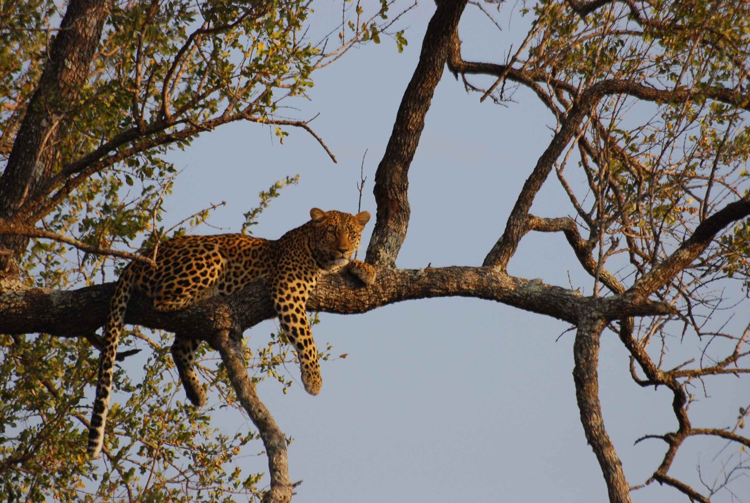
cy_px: 252
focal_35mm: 450
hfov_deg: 4.6
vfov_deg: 3.1
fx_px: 9393
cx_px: 375
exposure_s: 1/1000
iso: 400
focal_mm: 300
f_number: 8
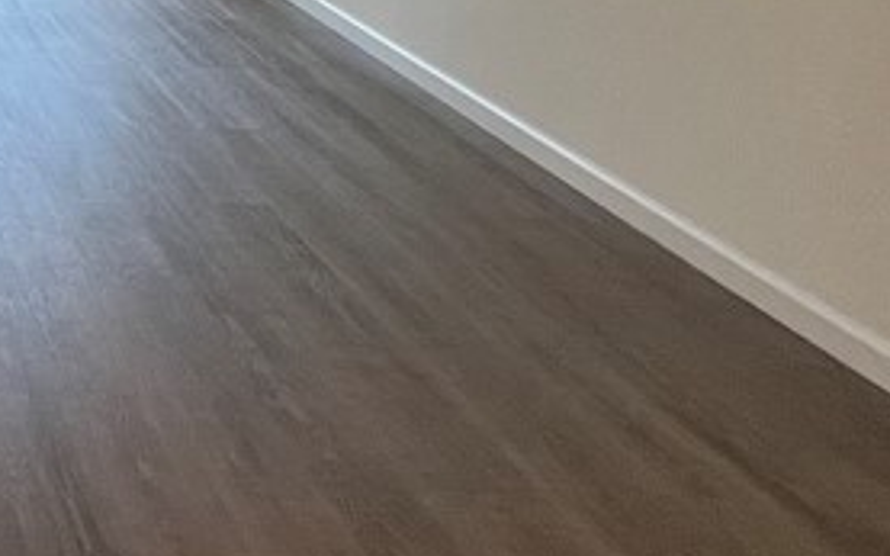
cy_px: -93
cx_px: -537
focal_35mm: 51
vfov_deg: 23.4
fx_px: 1237
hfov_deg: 25.6
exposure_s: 1/120
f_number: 1.8
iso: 100
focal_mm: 1.57
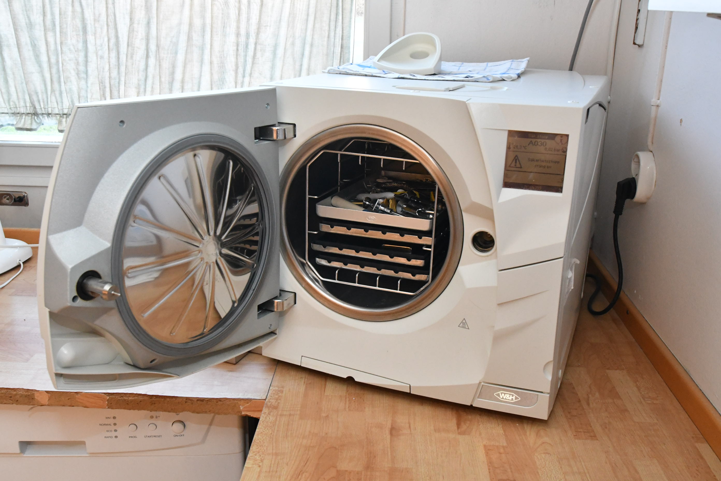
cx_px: 360
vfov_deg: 36.9
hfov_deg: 53.1
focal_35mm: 36
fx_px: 721
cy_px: 240
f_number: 10
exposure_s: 1/60
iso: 4000
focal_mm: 24
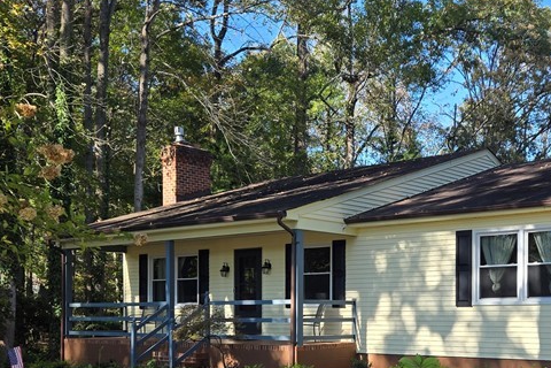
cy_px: 323
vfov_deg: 25.7
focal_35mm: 51
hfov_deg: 37.8
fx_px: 781
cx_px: 421
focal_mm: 5.4
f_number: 1.8
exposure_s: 1/533
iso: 25
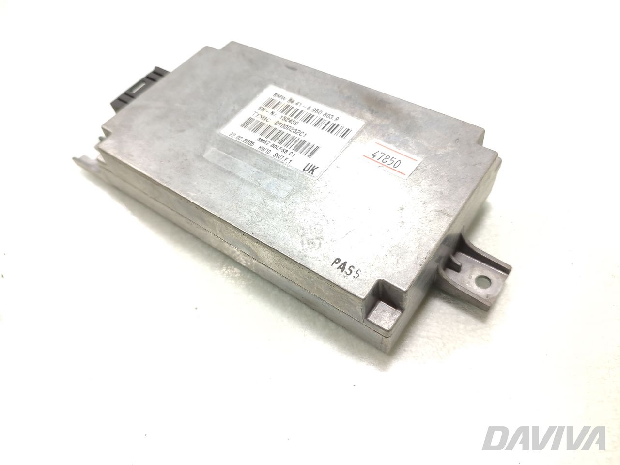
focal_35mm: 24
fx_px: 430
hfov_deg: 71.6
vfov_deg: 56.8
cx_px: 310
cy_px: 232
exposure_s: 1/100
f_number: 1.89
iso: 160
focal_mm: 5.89
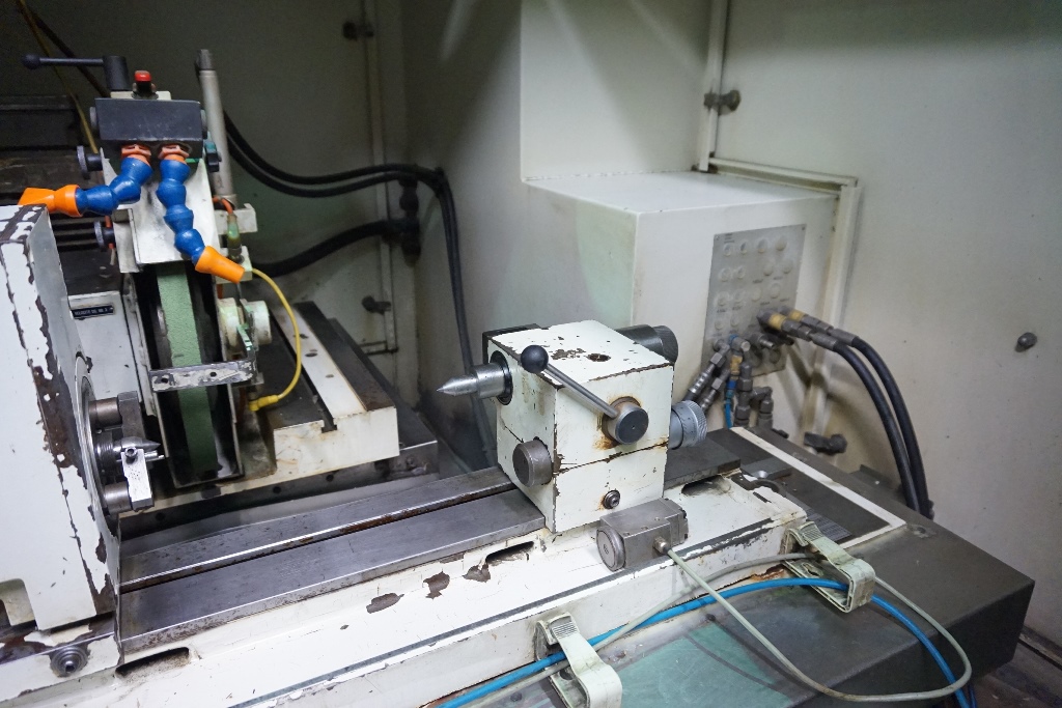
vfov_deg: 53.1
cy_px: 354
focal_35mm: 24
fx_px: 708
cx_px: 531
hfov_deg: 73.7
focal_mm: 16
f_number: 3.5
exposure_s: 1/160
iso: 3200
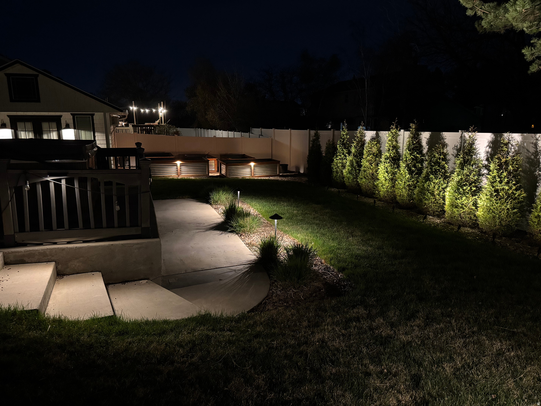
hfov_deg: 71.6
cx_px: 270
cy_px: 203
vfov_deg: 56.8
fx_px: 375
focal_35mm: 24
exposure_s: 1/30
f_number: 1.78
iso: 1600
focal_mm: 6.76
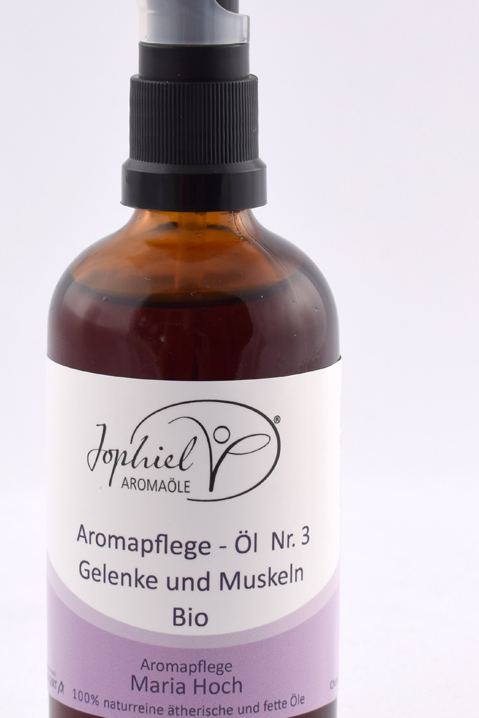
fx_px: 1916
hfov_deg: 14.2
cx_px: 204
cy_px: 386
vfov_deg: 21.2
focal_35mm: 96
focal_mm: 48
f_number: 8
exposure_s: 1/100
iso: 100
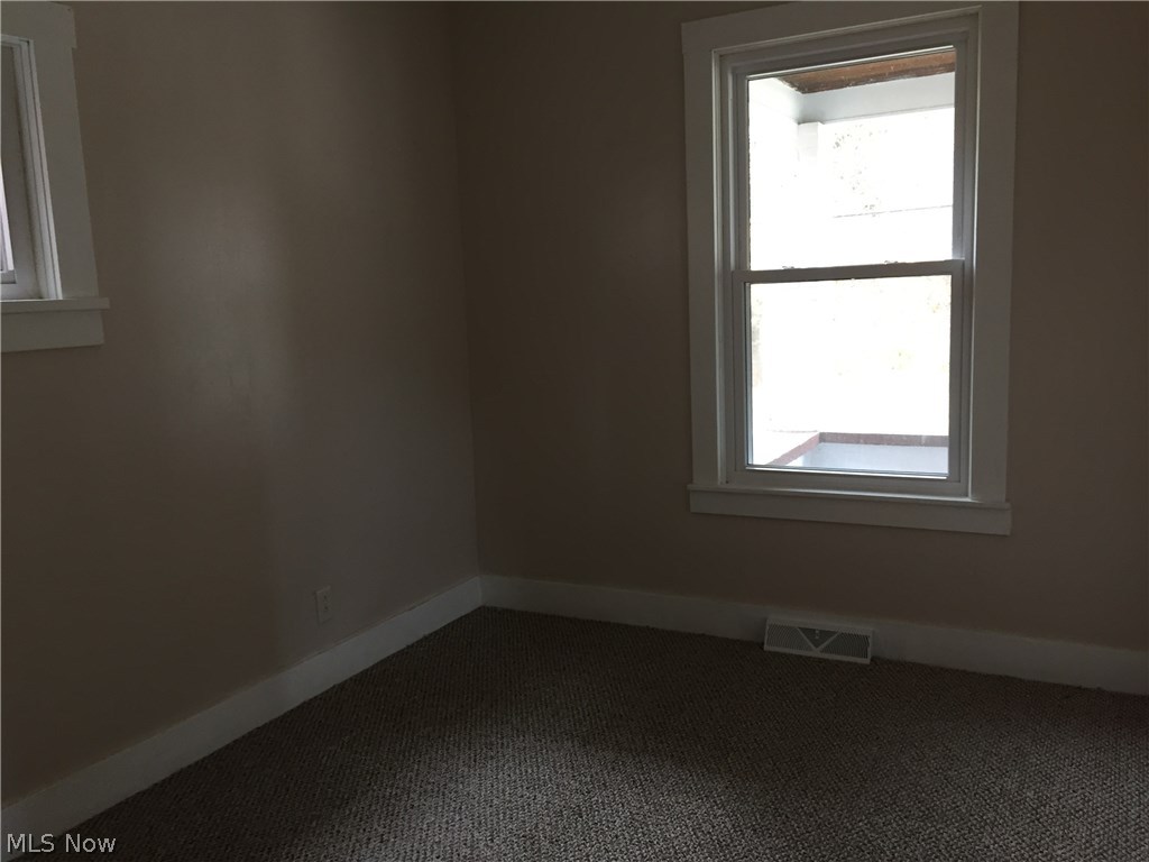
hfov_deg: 61.7
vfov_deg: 48.2
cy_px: 431
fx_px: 963
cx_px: 574
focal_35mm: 29
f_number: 2.2
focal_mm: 4.15
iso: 80
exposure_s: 1/30
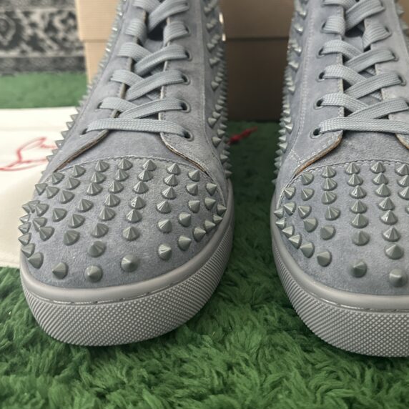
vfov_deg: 43.4
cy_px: 149
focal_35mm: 38
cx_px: 246
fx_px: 508
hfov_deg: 43.6
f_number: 1.78
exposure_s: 1/50
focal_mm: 6.86
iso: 640
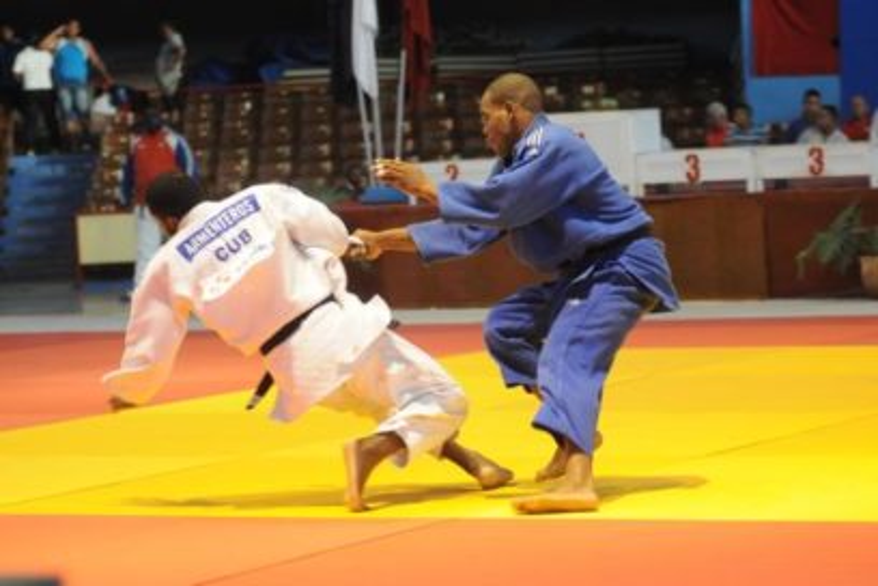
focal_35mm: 138
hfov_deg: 14.9
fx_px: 3365
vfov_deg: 9.9
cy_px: 293
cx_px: 439
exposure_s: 1/320
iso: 1250
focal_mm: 92
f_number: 2.8
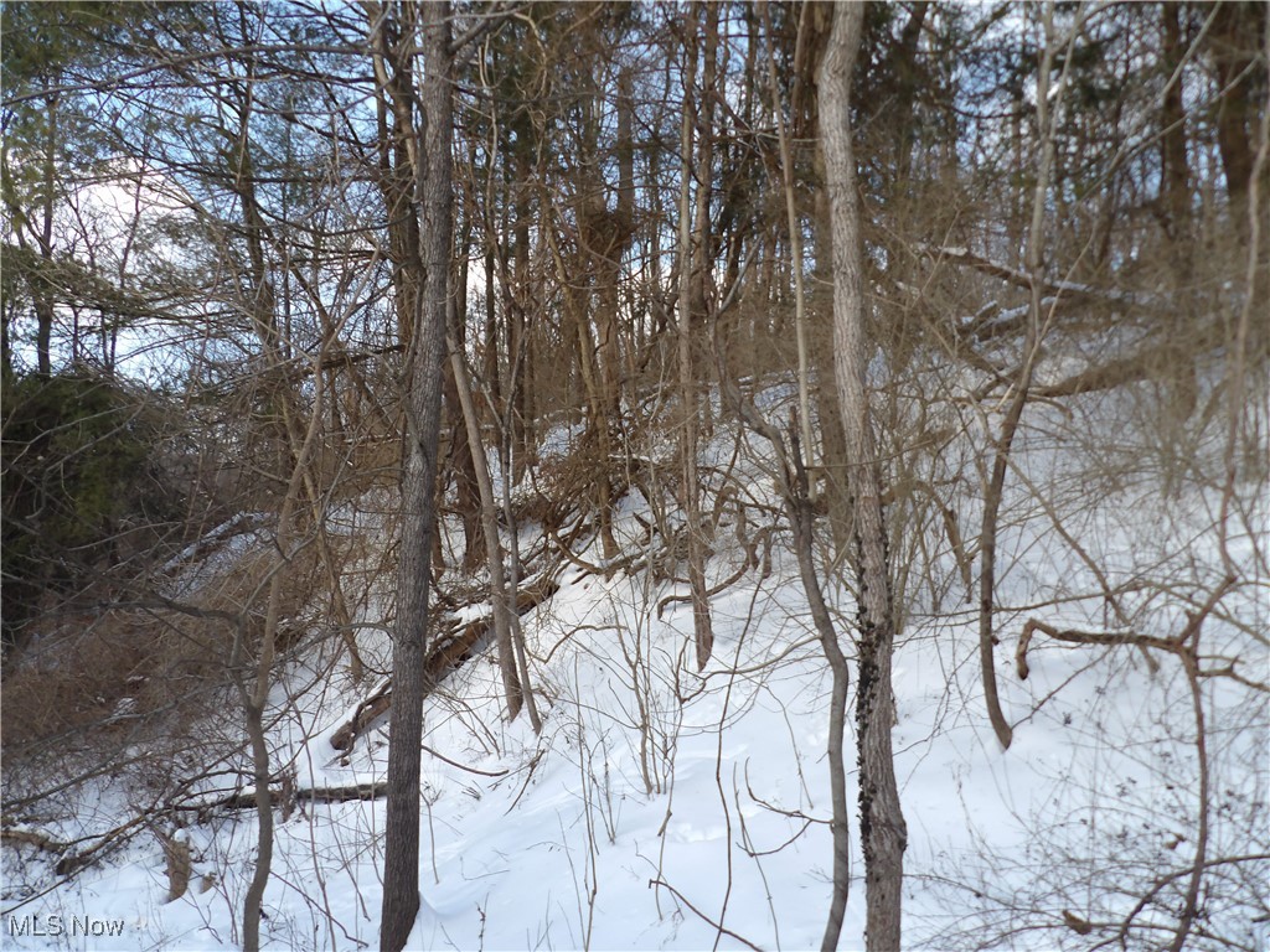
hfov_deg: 71.6
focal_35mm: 24
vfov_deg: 56.8
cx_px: 635
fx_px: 881
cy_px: 476
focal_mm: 4.3
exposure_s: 1/214
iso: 100
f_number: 2.8
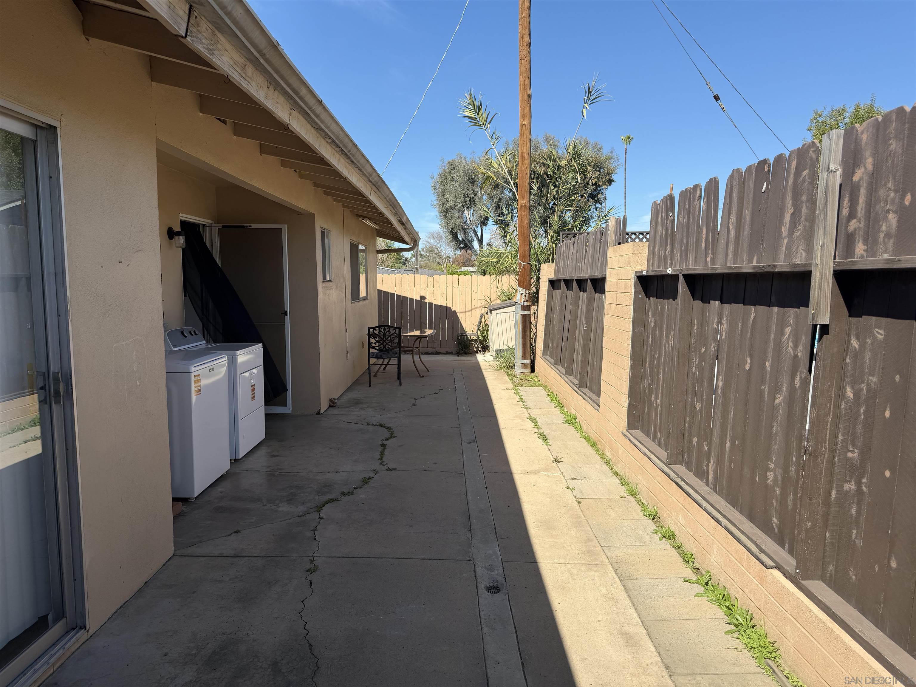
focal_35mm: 24
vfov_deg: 56.8
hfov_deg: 71.6
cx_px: 458
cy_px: 344
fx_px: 635
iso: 80
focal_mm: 6.76
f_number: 1.78
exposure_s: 1/3279
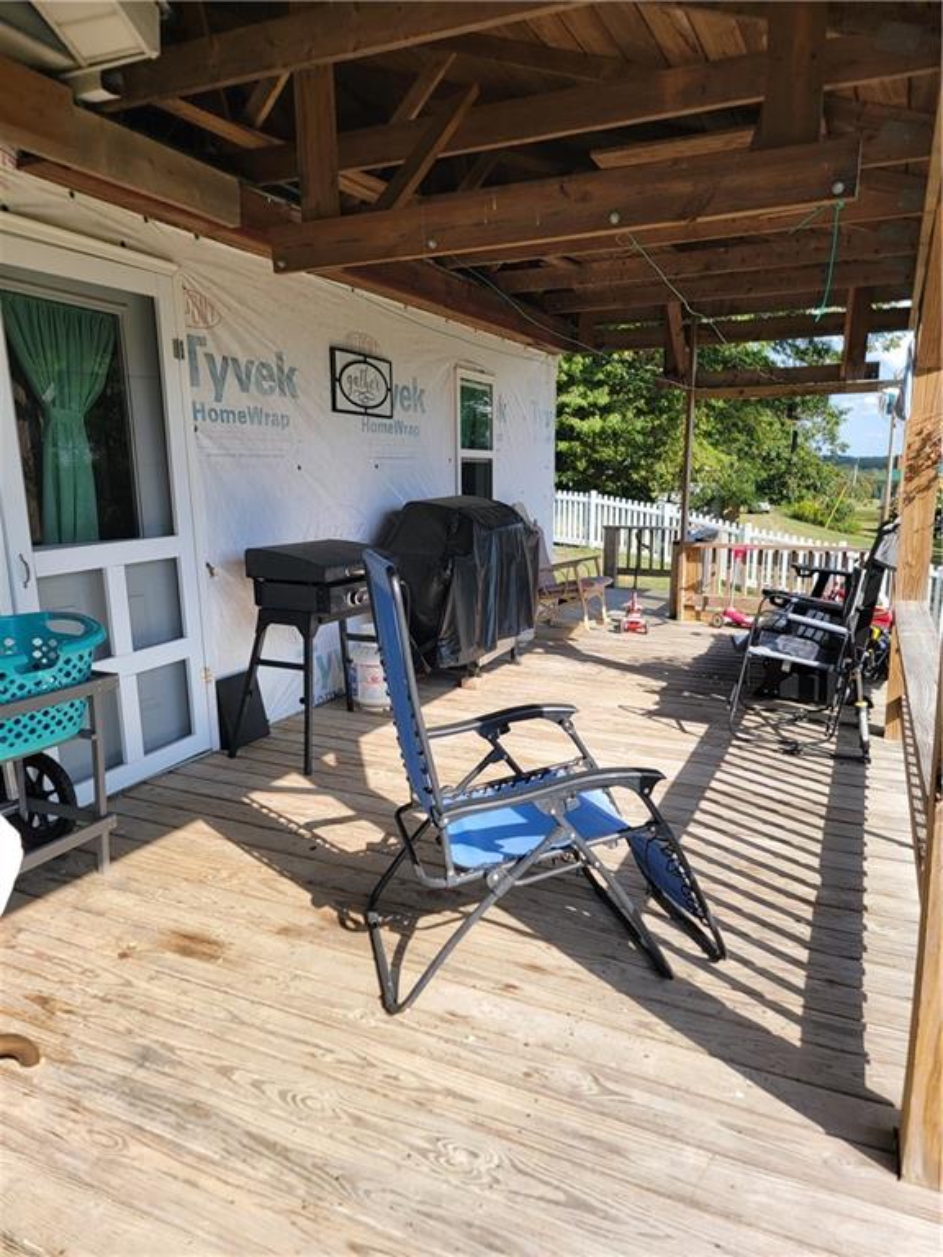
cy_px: 628
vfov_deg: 71.6
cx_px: 472
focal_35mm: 24
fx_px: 872
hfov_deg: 56.8
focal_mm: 6.7
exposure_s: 1/383
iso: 16
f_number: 1.8
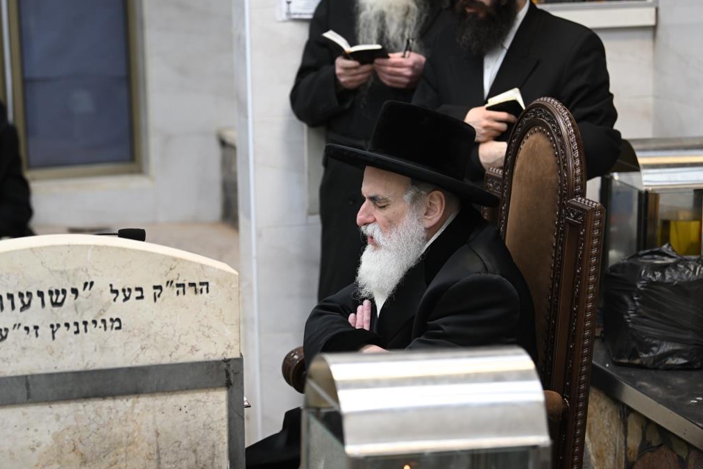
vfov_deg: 14.3
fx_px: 1875
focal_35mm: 96
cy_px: 235
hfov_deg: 21.2
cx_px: 351
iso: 800
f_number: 3.5
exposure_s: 1/125
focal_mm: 95
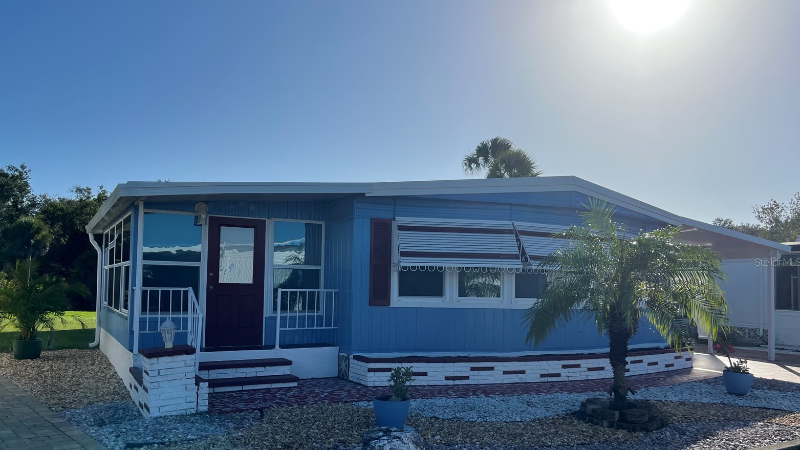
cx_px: 394
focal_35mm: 29
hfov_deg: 66.1
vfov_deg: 40.1
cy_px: 262
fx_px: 615
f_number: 1.6
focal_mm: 5.1
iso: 50
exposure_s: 1/7353
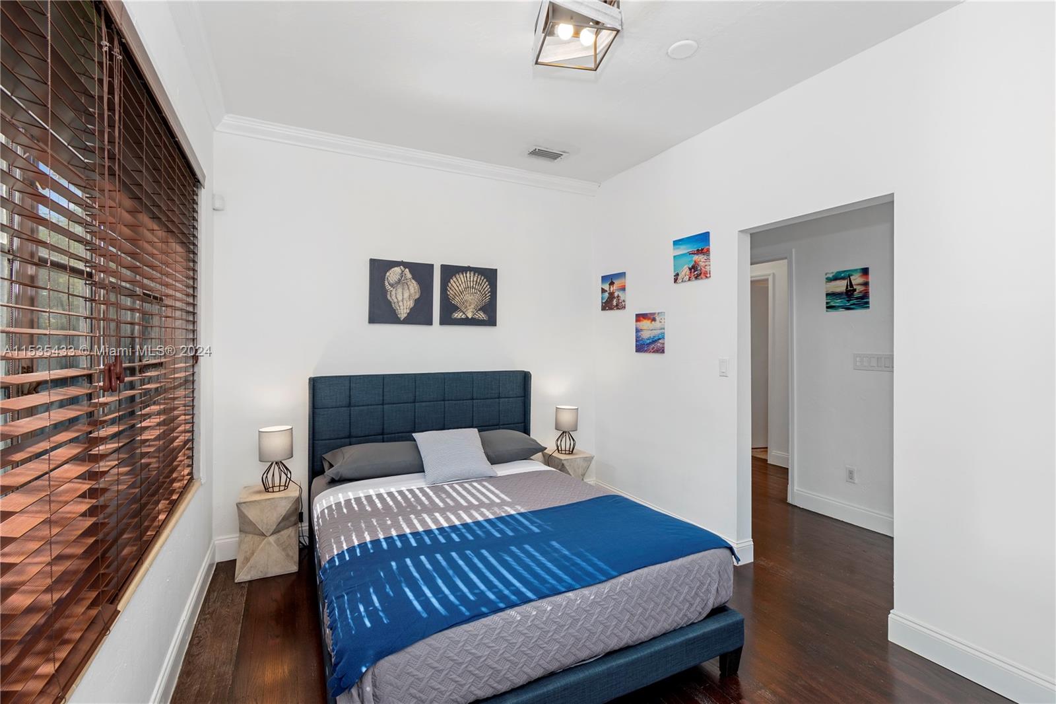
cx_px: 528
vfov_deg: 77.3
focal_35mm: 15
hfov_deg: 100.4
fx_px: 440
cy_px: 352
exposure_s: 1/5
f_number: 8
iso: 100
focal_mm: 10
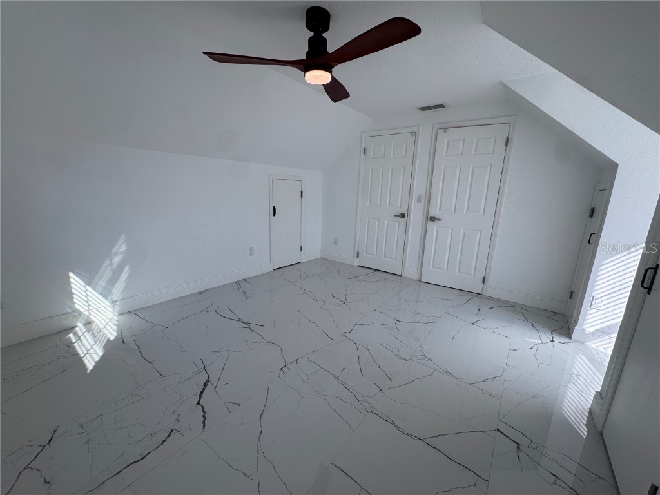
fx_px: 267
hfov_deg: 102.1
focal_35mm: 14
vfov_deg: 85.7
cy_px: 248
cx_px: 330
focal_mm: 2.22
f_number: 2.2
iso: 40
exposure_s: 1/276
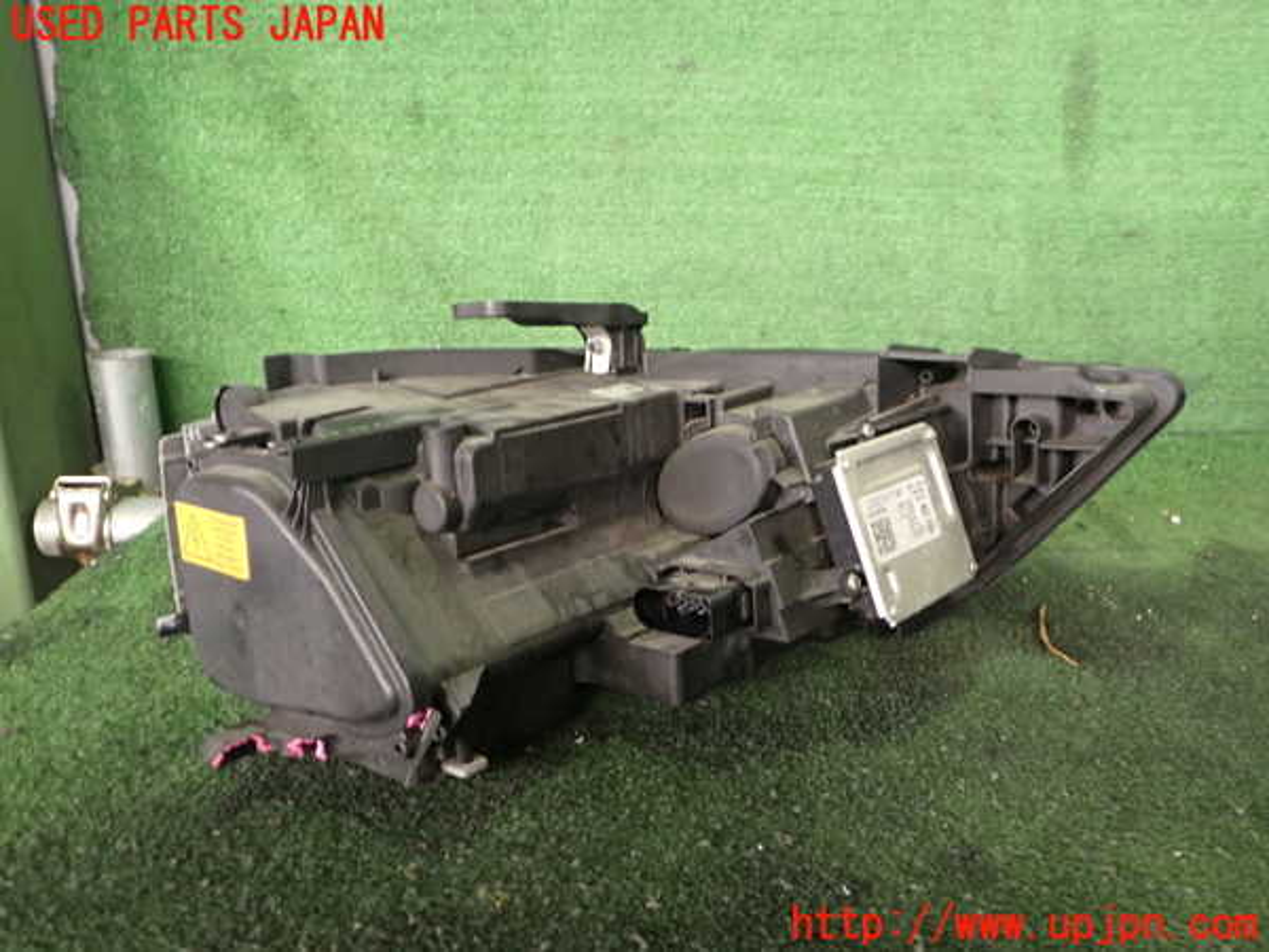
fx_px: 1100
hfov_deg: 60.0
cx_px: 634
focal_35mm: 30
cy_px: 476
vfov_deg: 46.8
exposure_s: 1/30
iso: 320
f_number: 2.3
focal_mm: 5.4
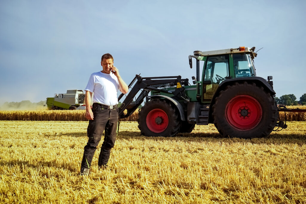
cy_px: 102
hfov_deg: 55.8
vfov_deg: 38.9
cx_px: 153
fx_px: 289
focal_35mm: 34
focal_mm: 34
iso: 100
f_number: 7.1
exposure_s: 1/200
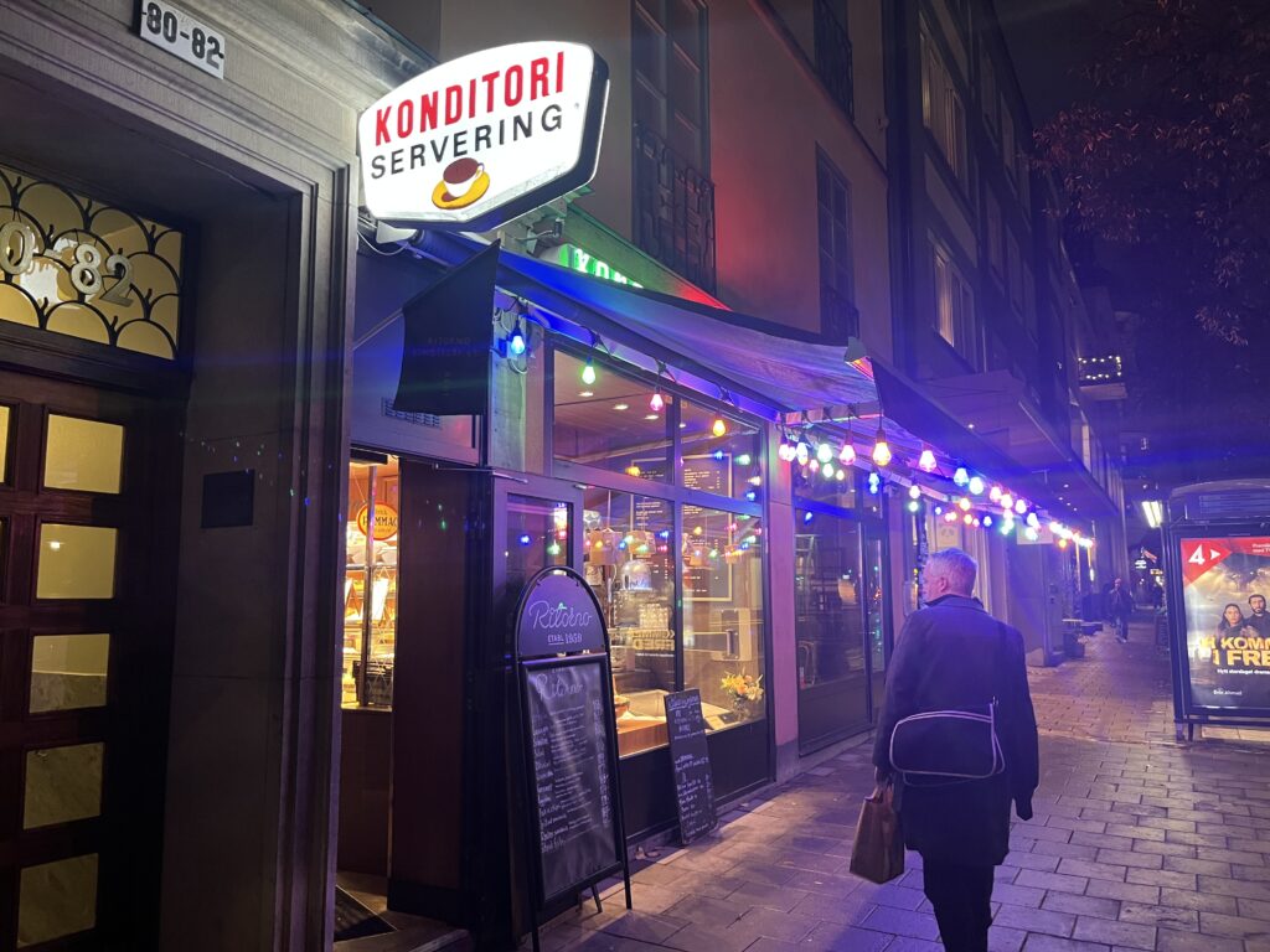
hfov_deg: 67.3
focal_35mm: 26
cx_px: 635
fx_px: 954
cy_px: 476
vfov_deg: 53.1
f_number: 1.6
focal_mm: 5.1
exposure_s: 1/33
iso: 400
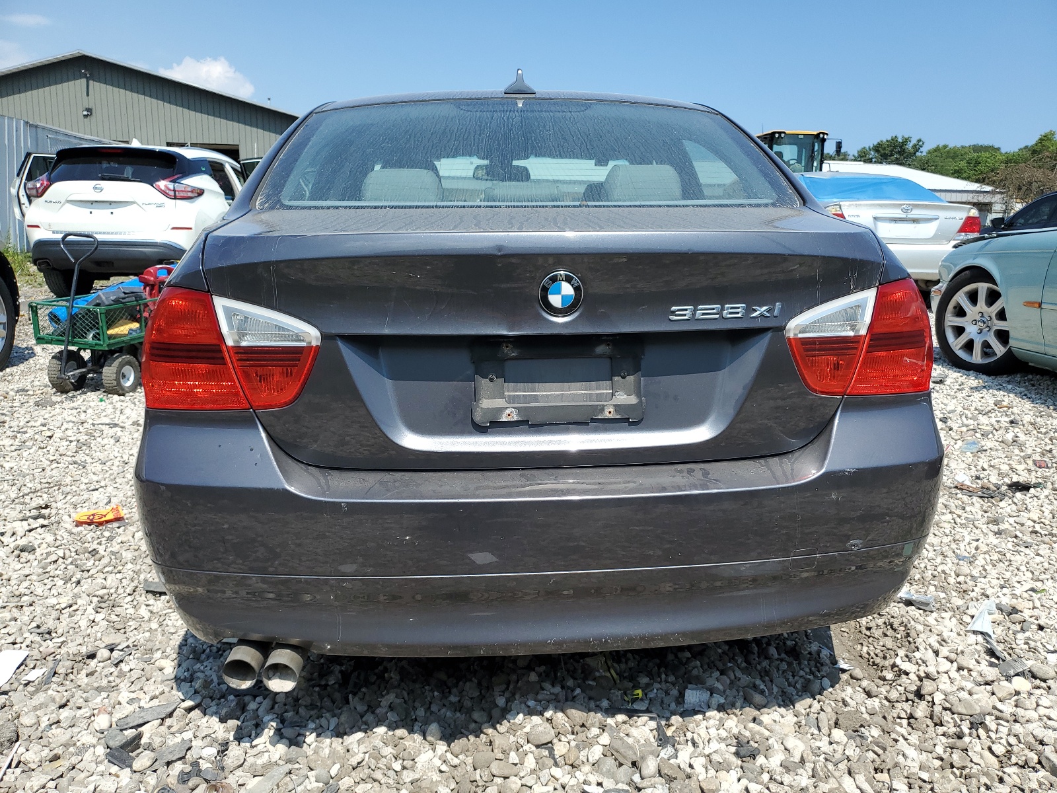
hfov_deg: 67.3
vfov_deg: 53.1
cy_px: 396
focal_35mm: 26
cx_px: 528
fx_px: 794
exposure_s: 1/2500
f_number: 1.5
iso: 50
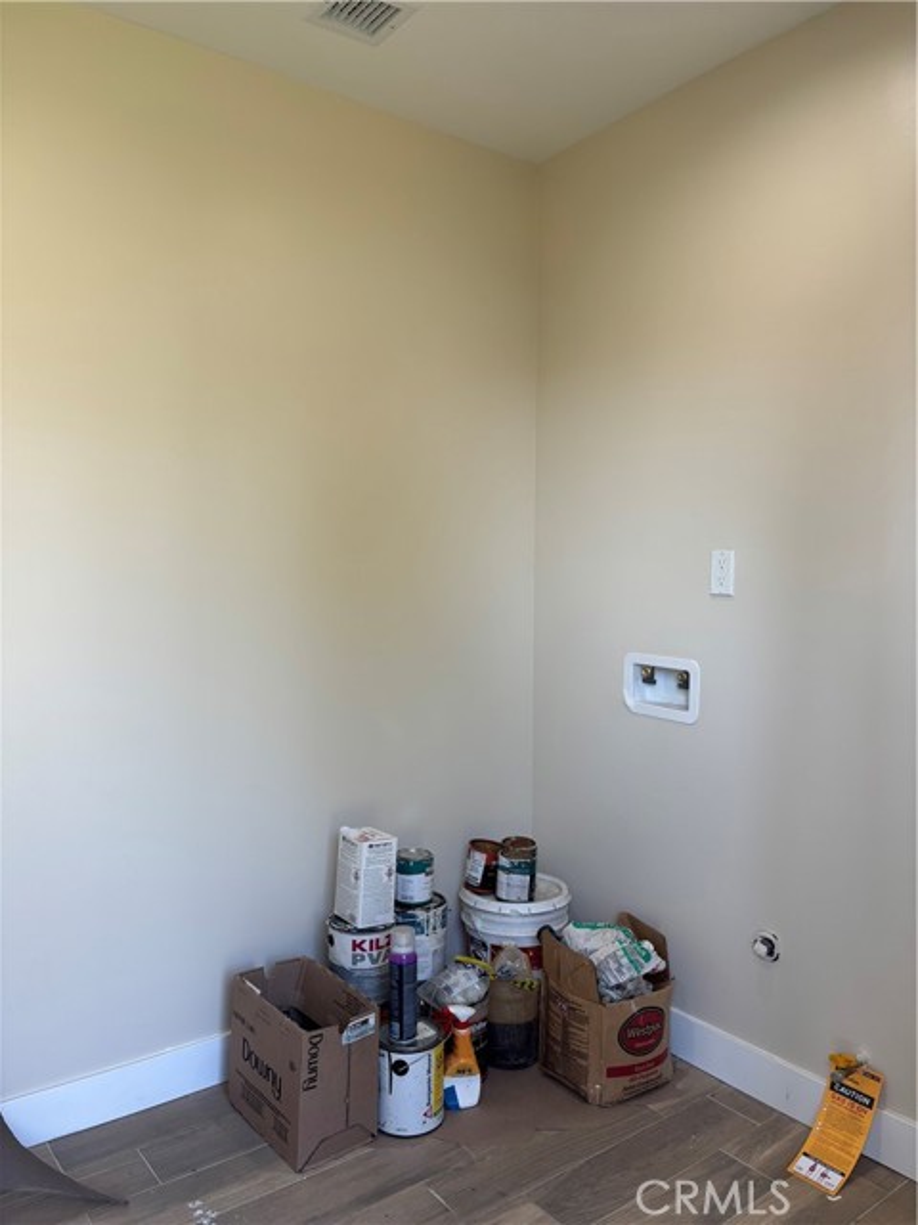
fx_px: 919
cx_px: 459
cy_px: 612
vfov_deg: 67.3
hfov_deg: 53.1
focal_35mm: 26
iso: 50
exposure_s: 1/120
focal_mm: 5.96
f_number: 1.6
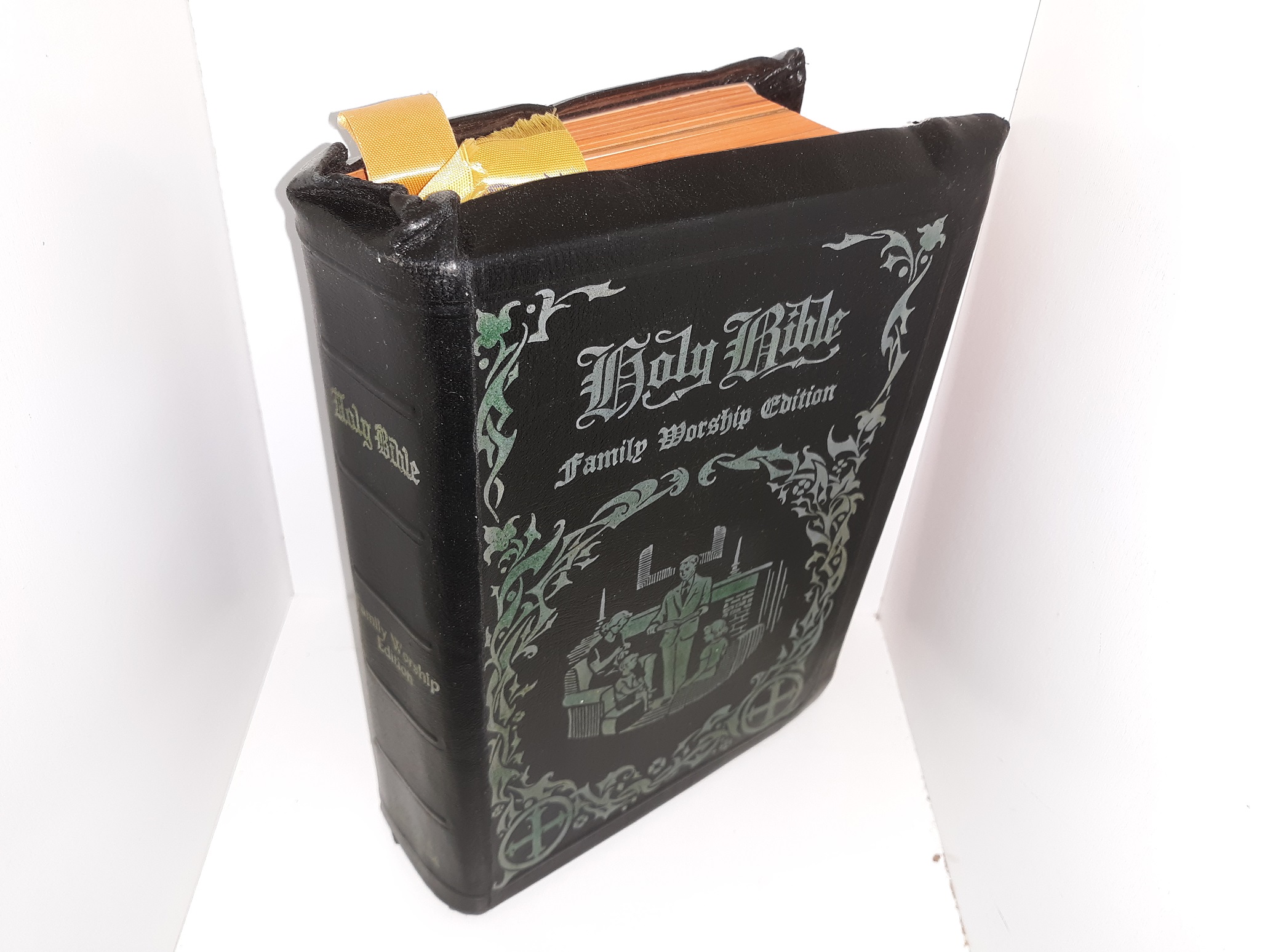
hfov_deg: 63.4
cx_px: 635
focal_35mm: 28
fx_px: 1027
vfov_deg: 49.7
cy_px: 476
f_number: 1.7
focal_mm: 3.7
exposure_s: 1/60
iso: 50
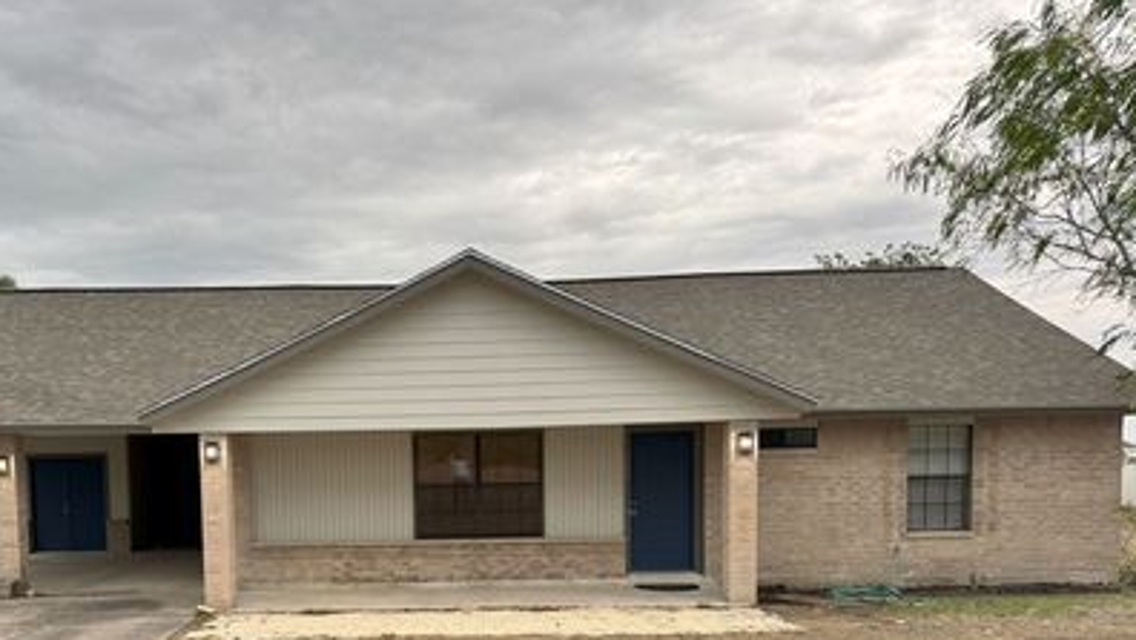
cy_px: 527
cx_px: 433
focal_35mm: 33
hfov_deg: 58.8
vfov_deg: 34.4
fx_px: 994
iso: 80
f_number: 1.78
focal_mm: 6.76
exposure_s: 1/331
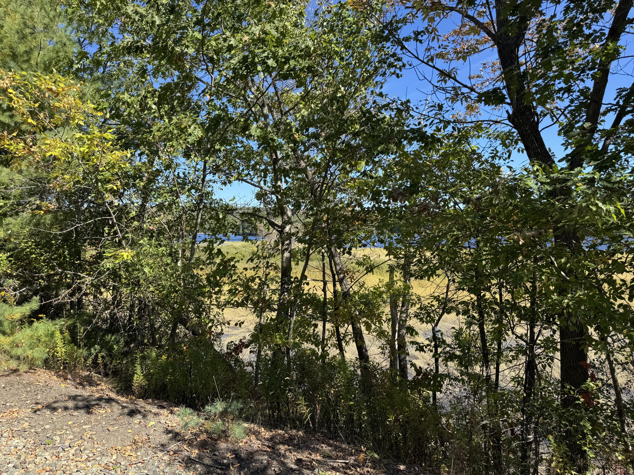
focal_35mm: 24
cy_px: 238
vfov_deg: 56.8
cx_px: 317
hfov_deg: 71.6
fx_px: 440
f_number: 1.78
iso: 80
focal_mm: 6.76
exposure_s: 1/1637
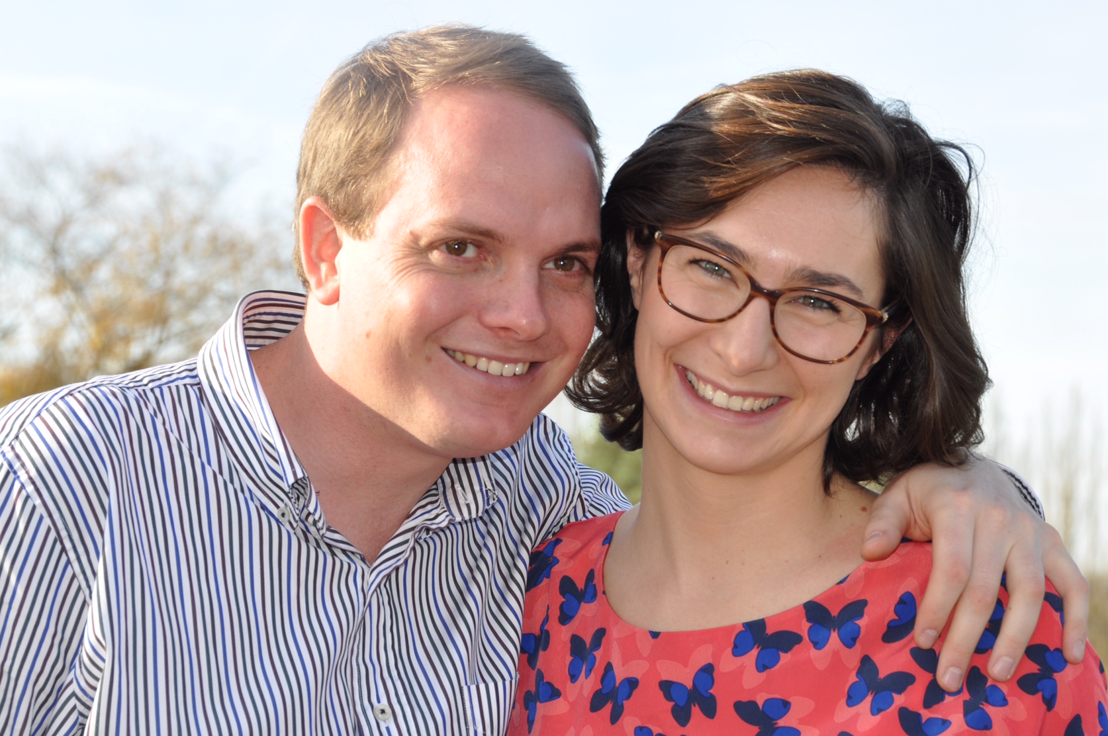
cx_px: 590
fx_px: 3597
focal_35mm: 117
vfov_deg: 11.7
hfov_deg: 17.5
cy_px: 418
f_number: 8
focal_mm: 60
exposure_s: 1/200
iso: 200
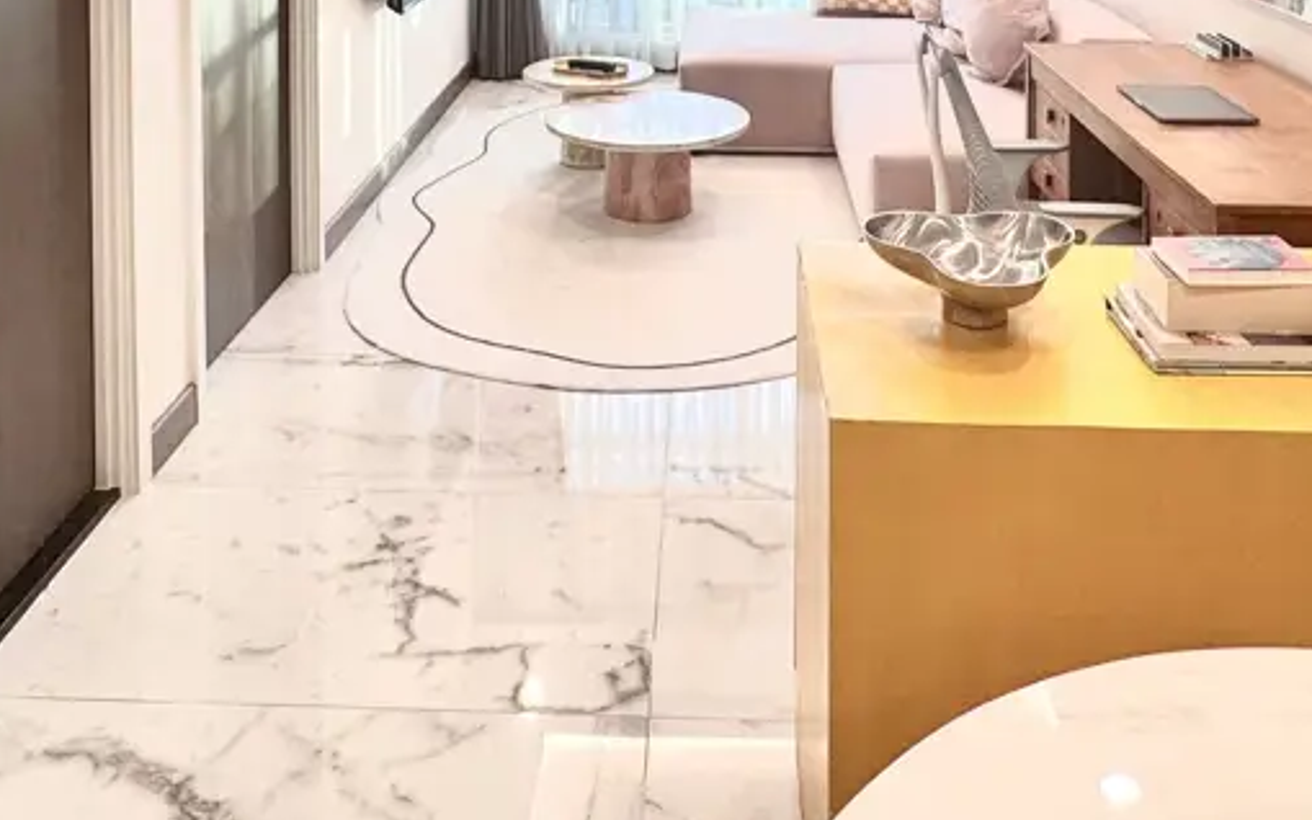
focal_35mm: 35
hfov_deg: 55.3
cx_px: 662
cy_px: -201
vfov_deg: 30.1
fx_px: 1251
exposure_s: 1/100
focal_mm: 2.22
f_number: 2.2
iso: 80
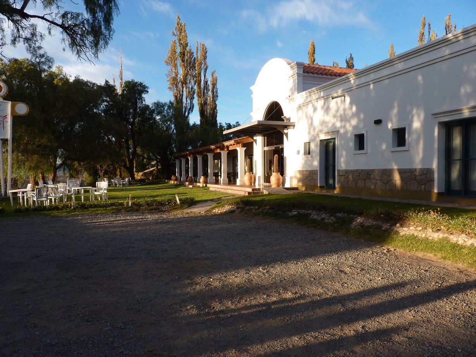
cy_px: 178
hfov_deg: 65.3
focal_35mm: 27
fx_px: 371
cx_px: 238
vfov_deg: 51.4
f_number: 4
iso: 80
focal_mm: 4.8
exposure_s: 1/125
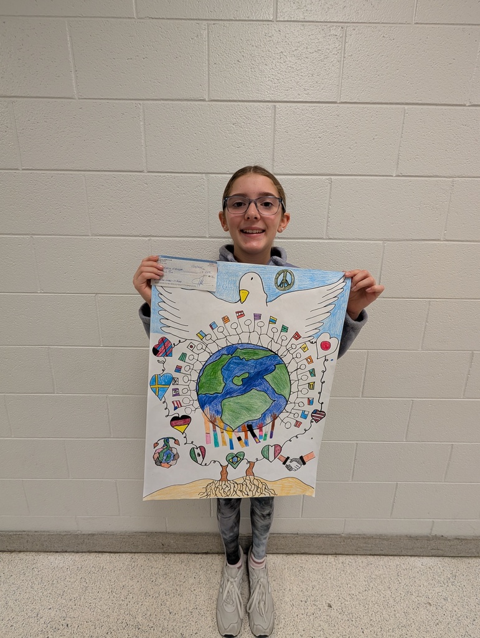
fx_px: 221
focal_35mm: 12
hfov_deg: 94.6
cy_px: 319
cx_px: 240
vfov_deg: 110.5
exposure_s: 1/30
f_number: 1.7
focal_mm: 2.02
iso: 91
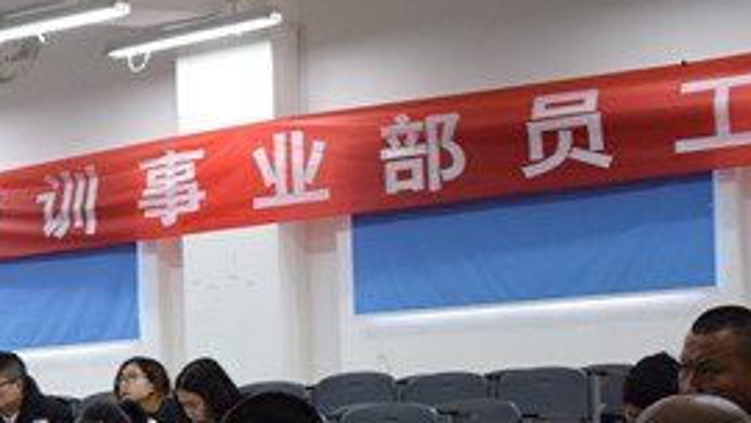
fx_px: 1852
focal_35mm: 93
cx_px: -203
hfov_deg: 21.0
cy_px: 500
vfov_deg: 12.7
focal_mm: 20
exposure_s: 1/50
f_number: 3.5
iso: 800
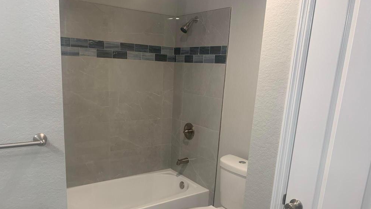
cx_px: 183
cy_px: 139
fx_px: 285
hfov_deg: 66.1
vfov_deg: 39.7
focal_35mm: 29
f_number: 1.8
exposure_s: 1/60
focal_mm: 4.25
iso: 80
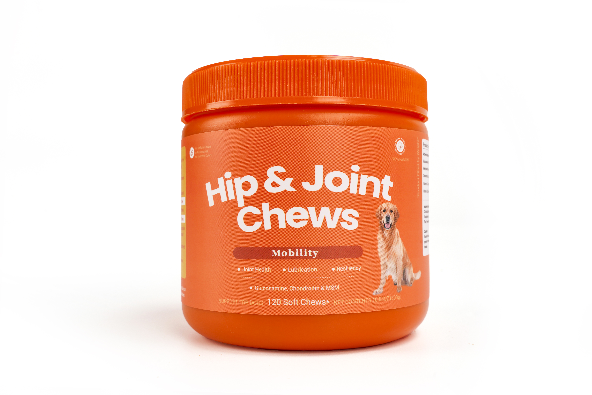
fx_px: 658
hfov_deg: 48.5
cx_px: 296
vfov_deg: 33.4
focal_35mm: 40
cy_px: 198
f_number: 16
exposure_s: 1/80
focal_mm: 40
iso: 100
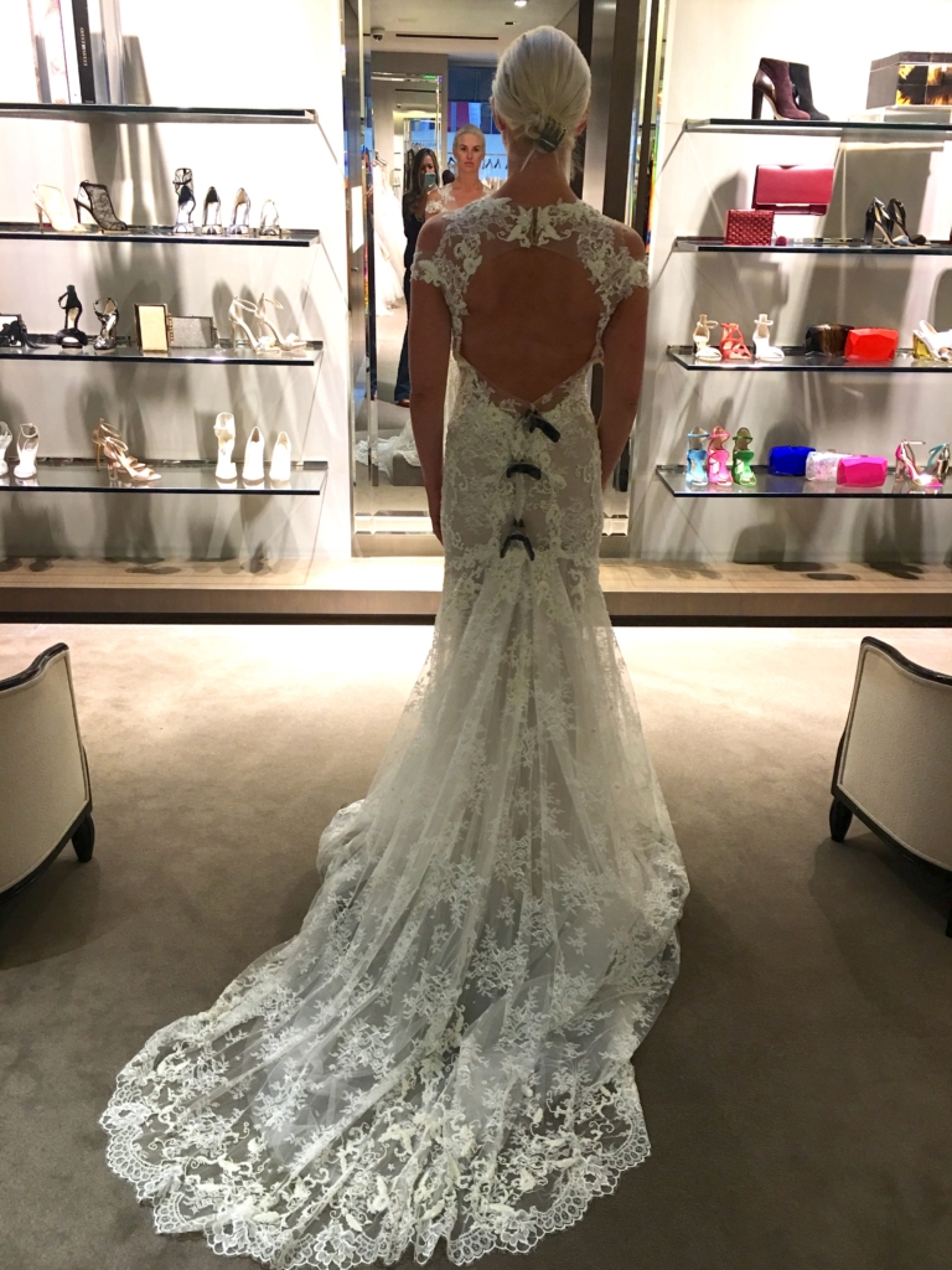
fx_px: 1063
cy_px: 635
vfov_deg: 61.7
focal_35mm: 29
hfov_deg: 48.2
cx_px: 476
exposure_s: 1/15
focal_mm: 4.15
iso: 50
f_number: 2.2
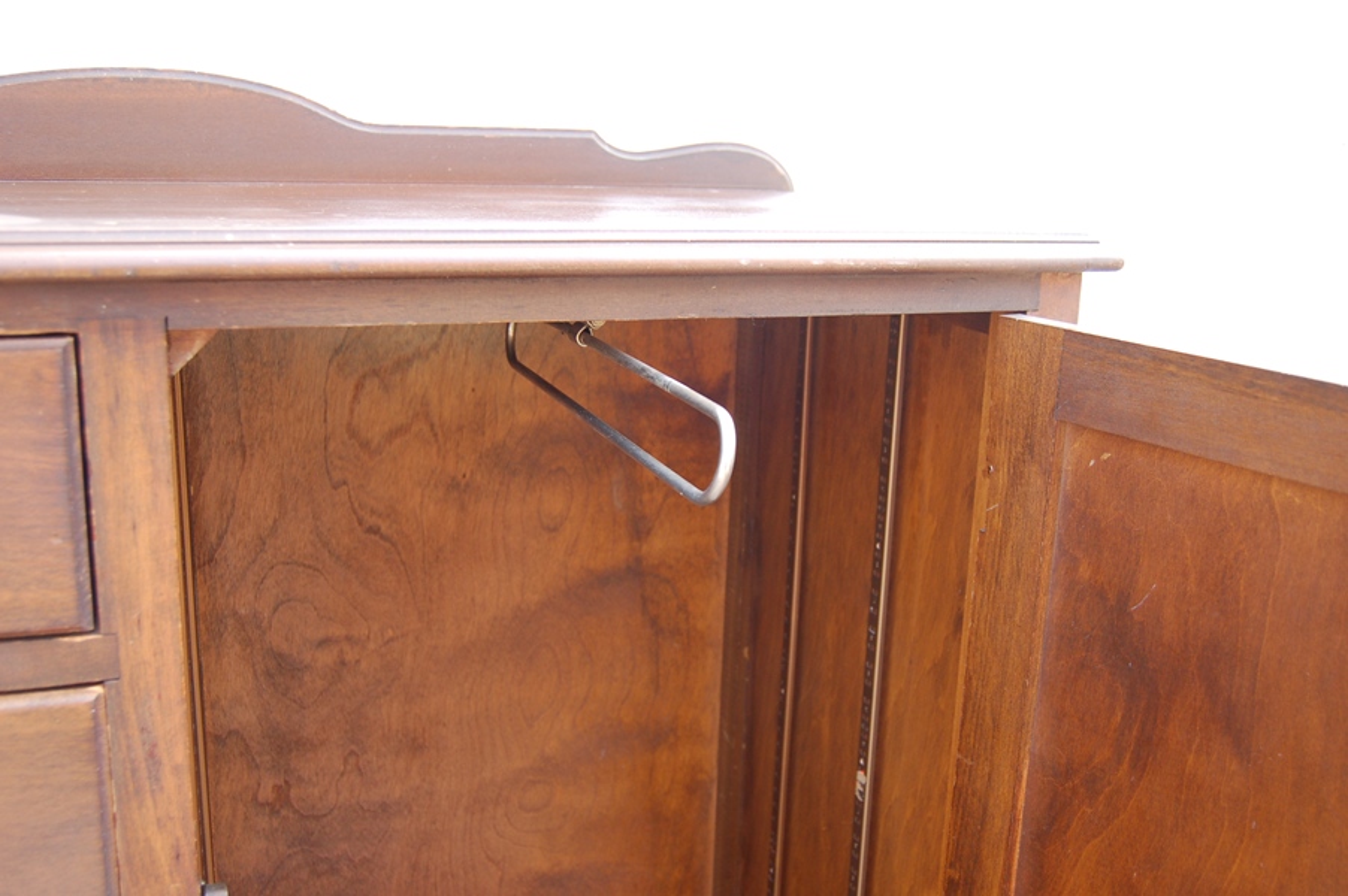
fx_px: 1347
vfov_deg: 36.8
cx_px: 674
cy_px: 448
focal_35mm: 36
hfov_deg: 53.2
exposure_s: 1/60
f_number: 4
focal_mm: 24
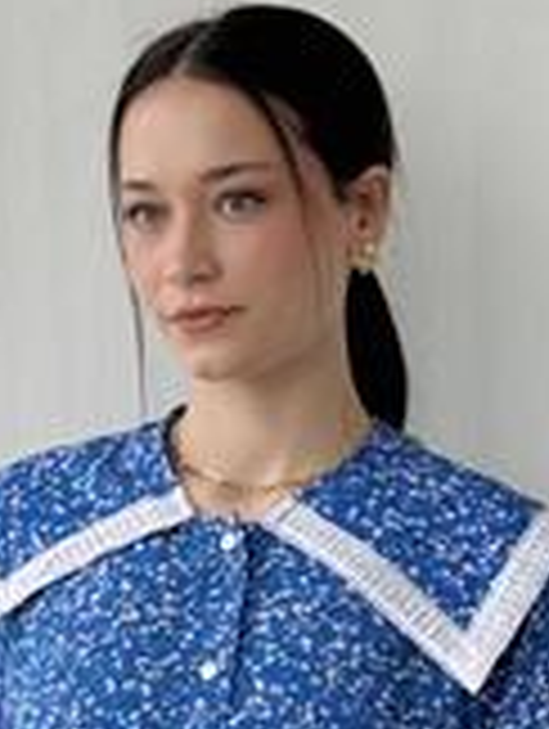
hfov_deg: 9.4
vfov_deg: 12.4
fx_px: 3332
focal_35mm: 158
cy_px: 677
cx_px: 230
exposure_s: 1/287
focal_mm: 6.76
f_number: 1.78
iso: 64
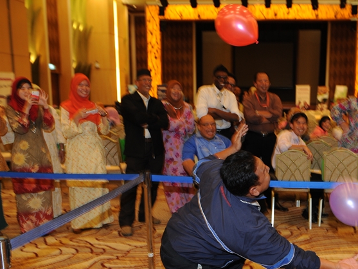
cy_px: 170
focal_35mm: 40
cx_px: 248
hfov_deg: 45.8
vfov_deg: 35.8
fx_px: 414
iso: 1000
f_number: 4
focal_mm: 29
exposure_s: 1/50
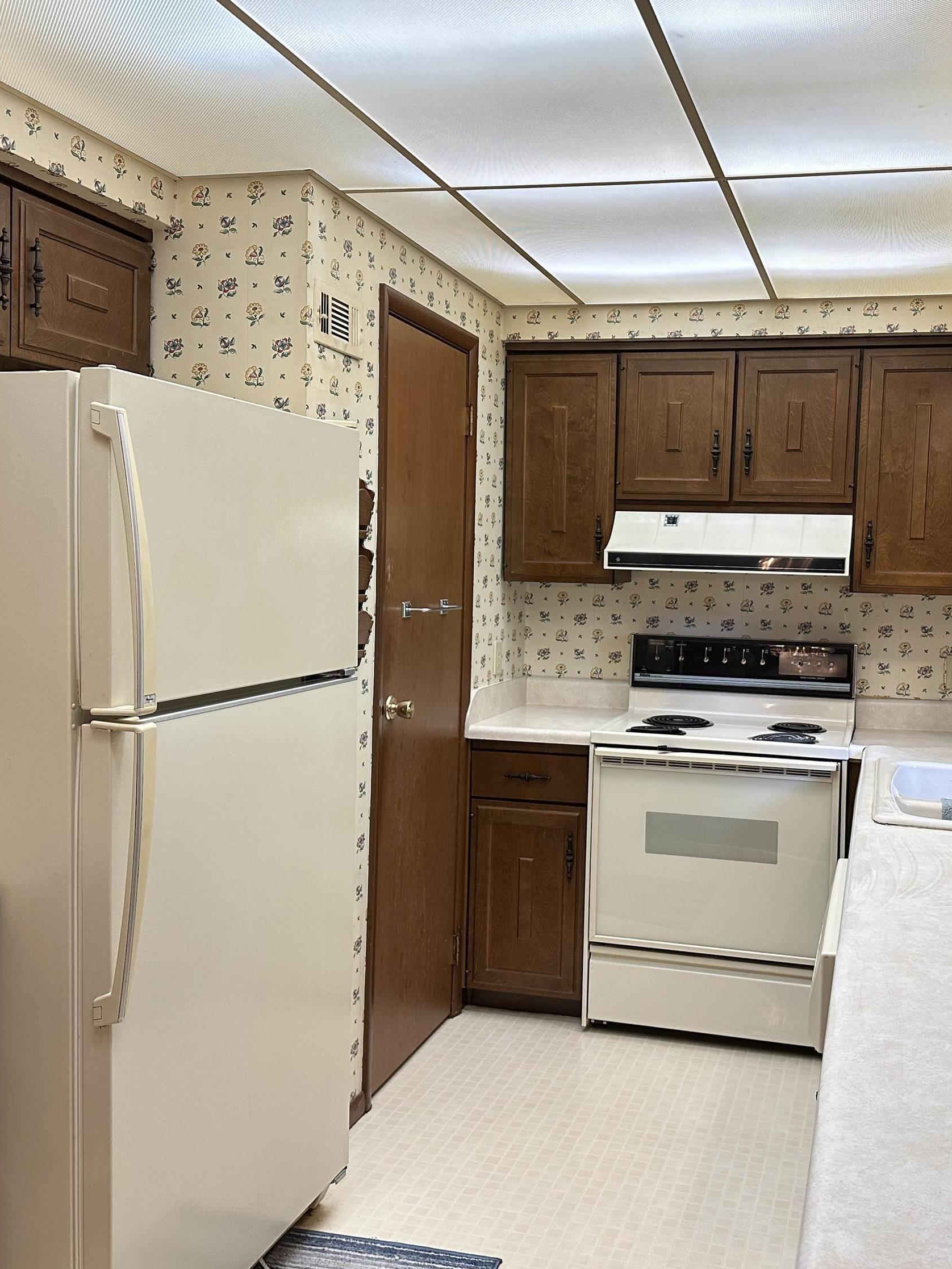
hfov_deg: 42.6
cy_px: 634
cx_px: 603
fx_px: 1210
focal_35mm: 33
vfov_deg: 55.3
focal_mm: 6.86
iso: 160
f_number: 1.78
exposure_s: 1/120
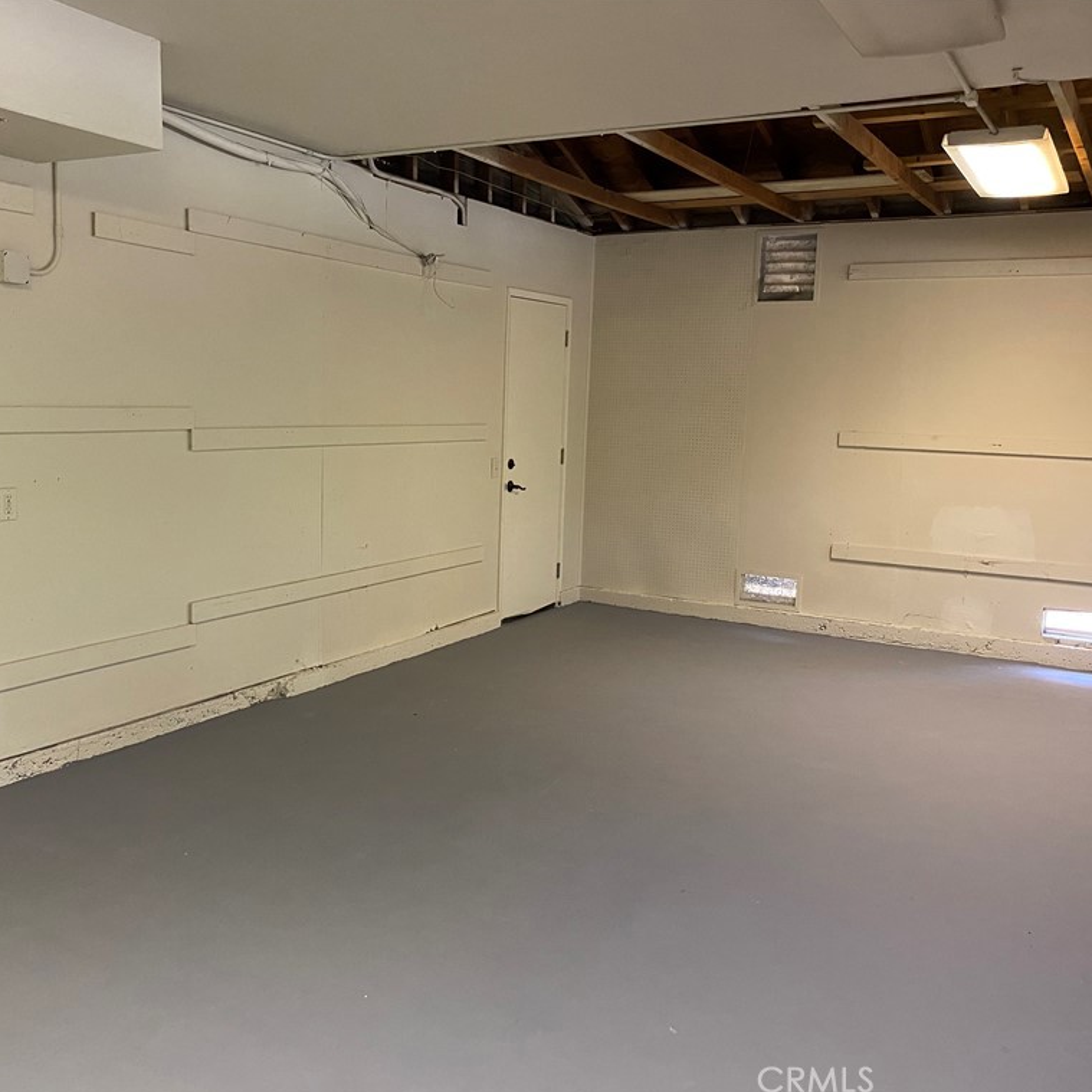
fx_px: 1106
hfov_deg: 52.4
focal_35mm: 31
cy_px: 548
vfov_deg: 52.5
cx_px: 470
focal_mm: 4.25
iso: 320
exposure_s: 1/60
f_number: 1.8
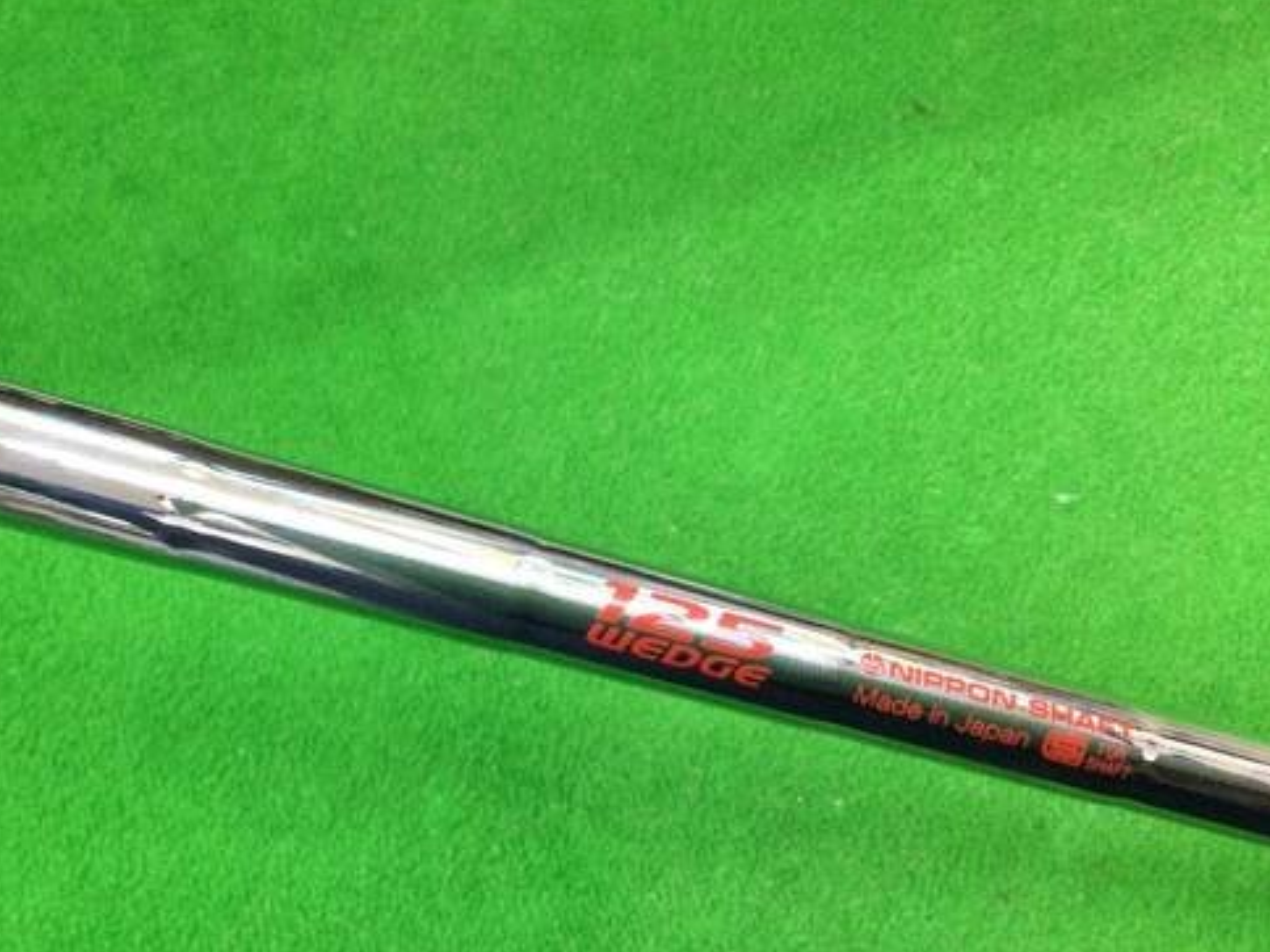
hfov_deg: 45.7
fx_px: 1504
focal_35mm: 41
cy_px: 598
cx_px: 546
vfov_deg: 34.9
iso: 160
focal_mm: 3.3
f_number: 2.4
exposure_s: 1/30
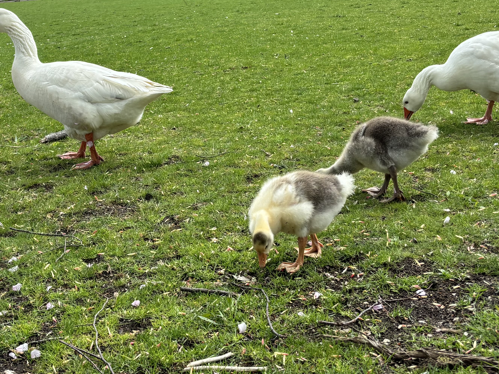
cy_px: 118
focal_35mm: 56
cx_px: 188
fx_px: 807
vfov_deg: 25.9
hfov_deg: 34.2
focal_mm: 5.96
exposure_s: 1/1190
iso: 50
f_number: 1.6
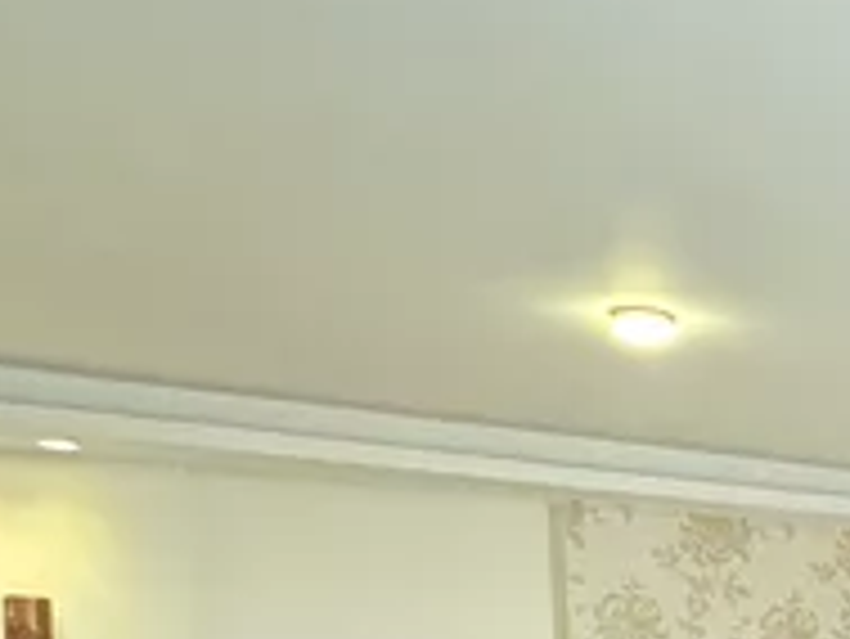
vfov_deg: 19.2
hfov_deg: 21.3
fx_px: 1695
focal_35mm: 69
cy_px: 896
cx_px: 1423
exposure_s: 1/50
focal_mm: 2.22
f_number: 2.2
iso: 250
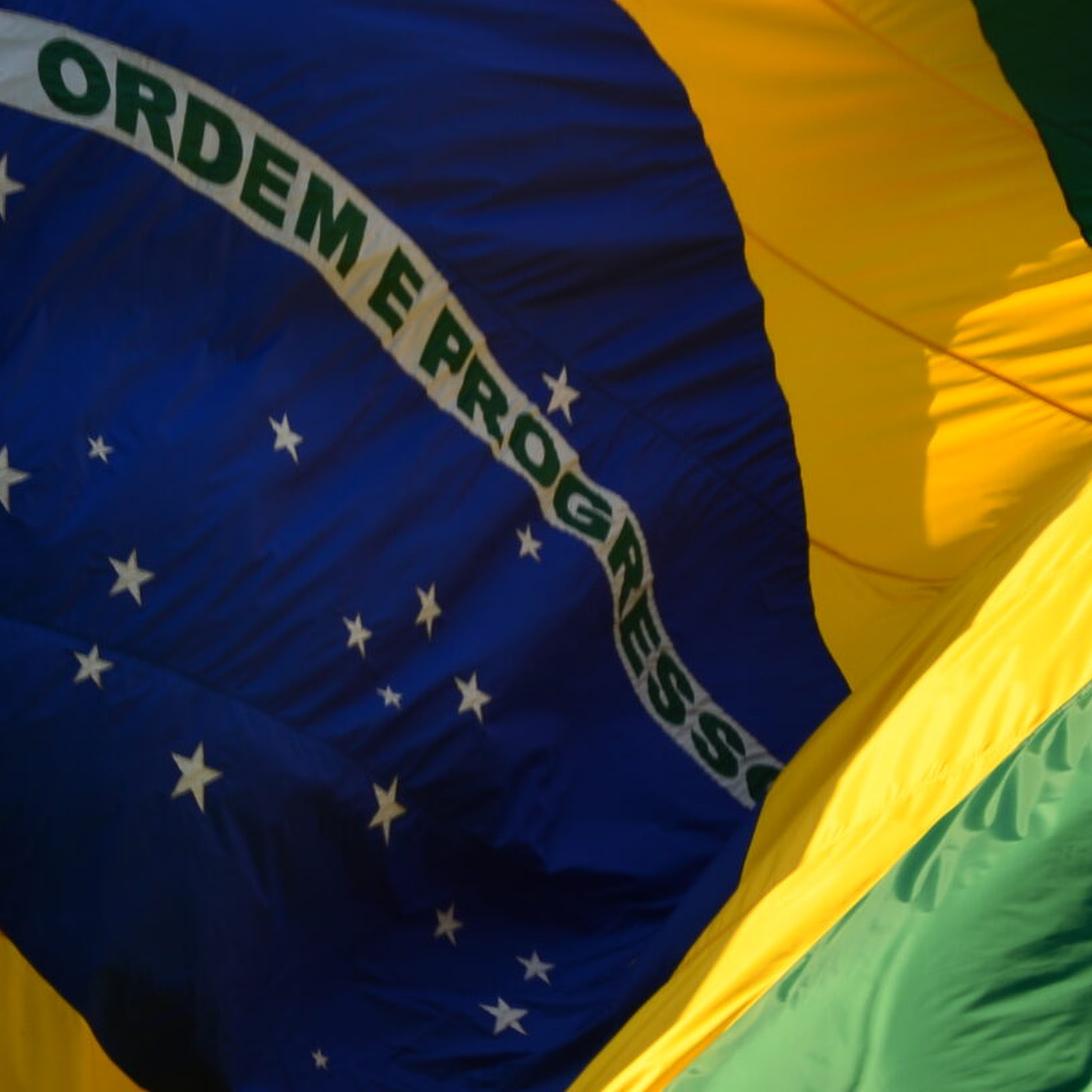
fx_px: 14894
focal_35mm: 417
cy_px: 623
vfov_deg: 4.2
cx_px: 97
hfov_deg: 4.2
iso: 100
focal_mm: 105
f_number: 5.6
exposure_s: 1/160
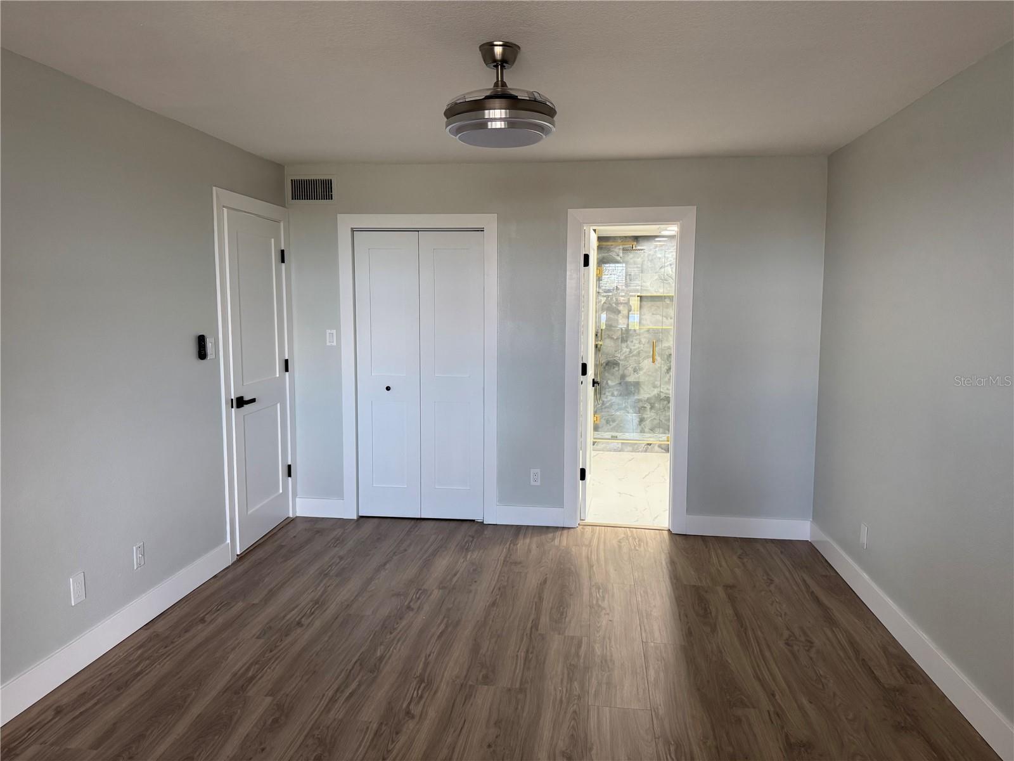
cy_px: 380
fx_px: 703
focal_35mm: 24
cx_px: 507
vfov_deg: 56.8
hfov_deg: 71.6
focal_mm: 6.76
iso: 160
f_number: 1.78
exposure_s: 1/120
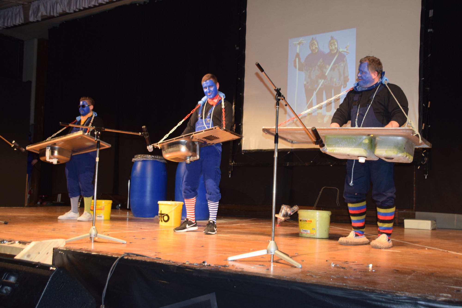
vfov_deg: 35.5
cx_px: 231
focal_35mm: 38
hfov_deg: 51.3
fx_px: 481
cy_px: 154
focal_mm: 25
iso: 800
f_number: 4
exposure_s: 1/60
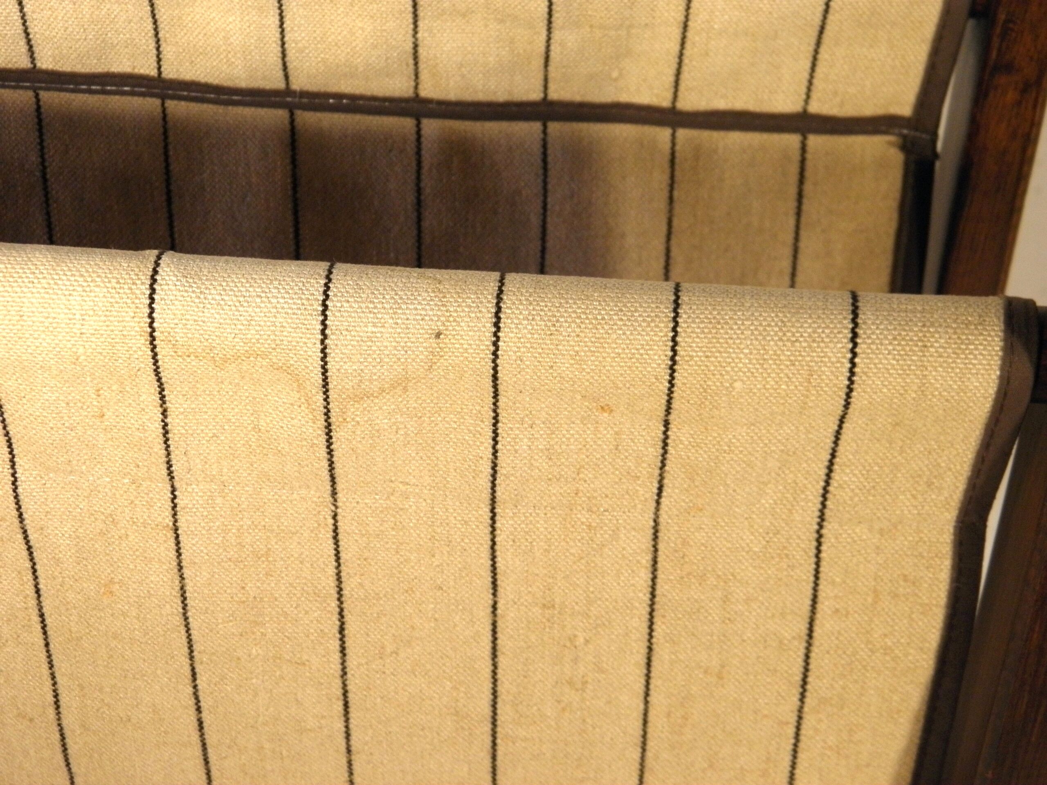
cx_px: 524
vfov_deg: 21.6
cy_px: 392
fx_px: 2057
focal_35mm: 68
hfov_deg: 28.6
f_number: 4.3
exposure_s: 1/40
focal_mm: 12.2
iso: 200
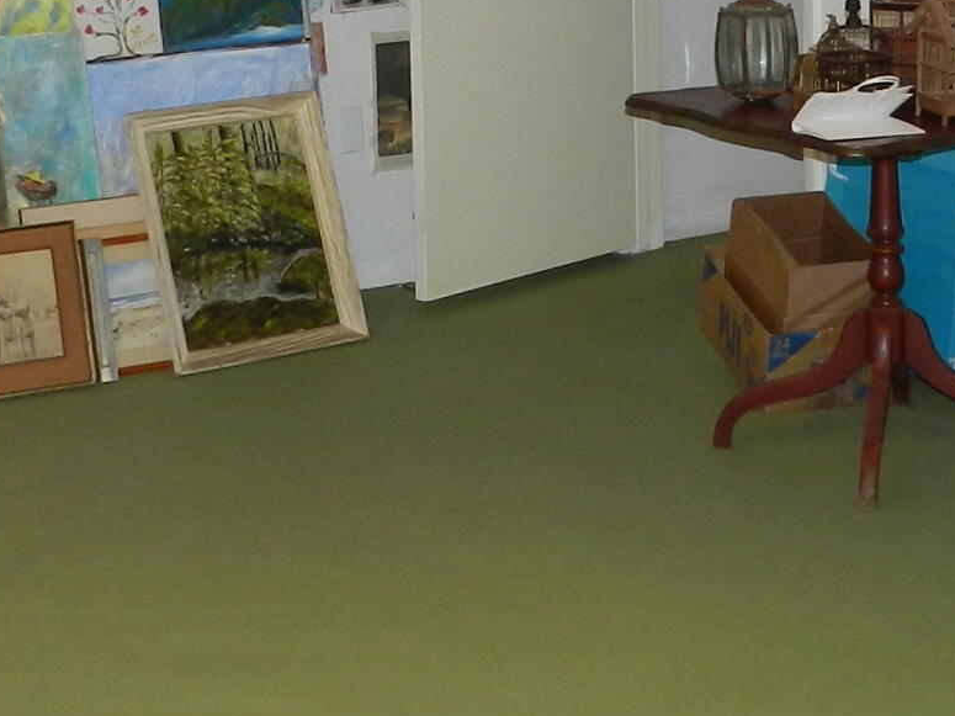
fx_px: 2455
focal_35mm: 89
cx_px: 532
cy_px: -110
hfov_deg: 22.0
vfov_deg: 16.0
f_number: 3.4
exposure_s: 1/30
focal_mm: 4
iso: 200
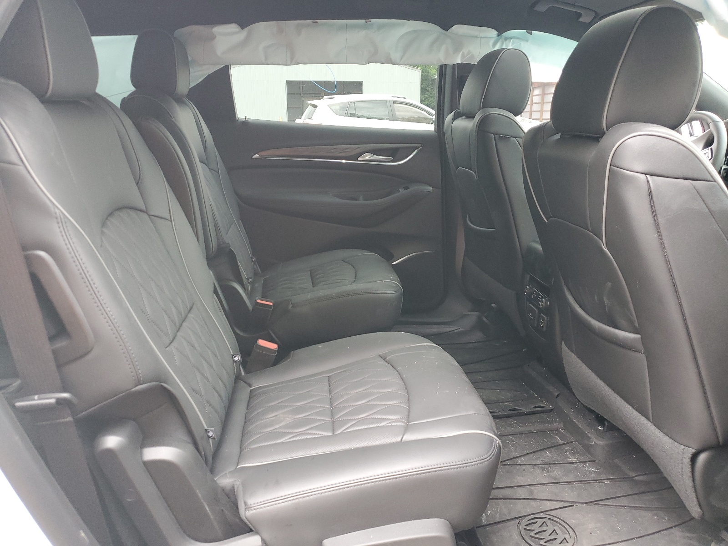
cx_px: 364
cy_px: 273
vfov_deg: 53.1
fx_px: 547
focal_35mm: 26
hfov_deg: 67.3
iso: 145
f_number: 1.5
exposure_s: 1/60.2
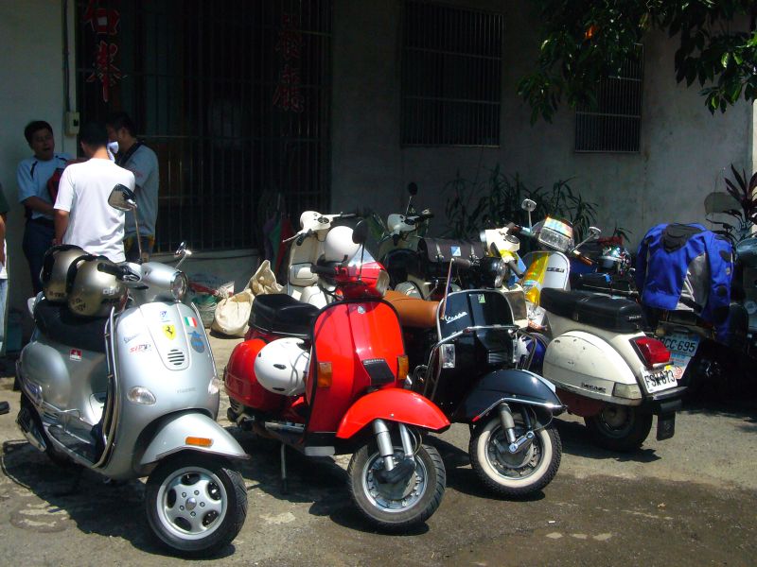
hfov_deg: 38.9
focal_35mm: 49
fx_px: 1072
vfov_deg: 29.7
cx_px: 378
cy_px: 284
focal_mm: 8.1
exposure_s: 1/500
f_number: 7.1
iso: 200
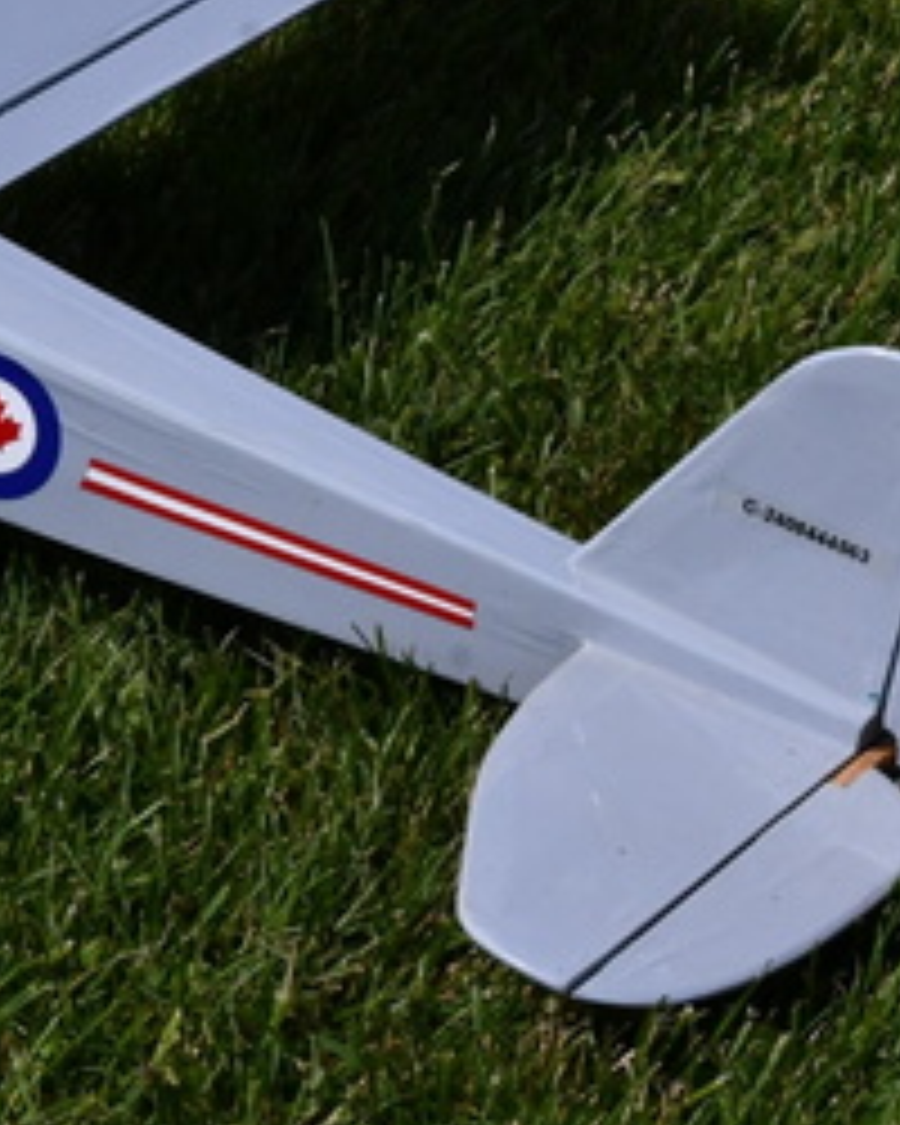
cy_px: 335
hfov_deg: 5.9
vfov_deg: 7.5
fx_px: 8624
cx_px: -261
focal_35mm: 259
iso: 800
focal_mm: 58
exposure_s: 1/800
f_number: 14
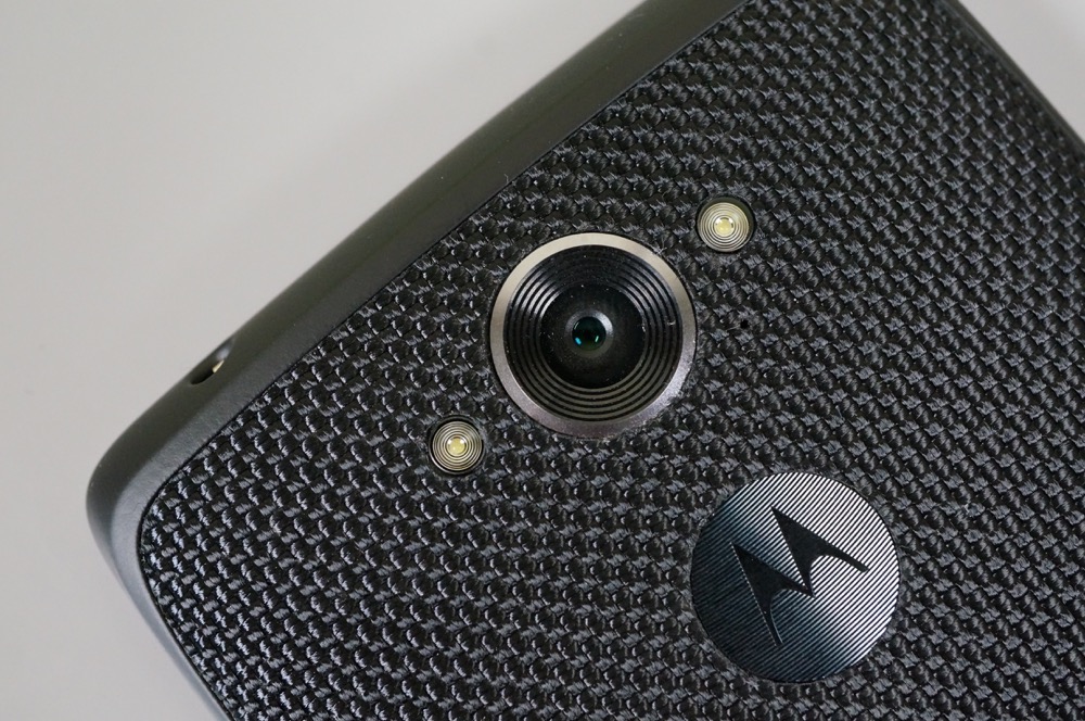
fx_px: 1354
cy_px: 360
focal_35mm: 45
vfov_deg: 29.8
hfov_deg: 43.7
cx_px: 542
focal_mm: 30
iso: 3200
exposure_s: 1/50
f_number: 7.1
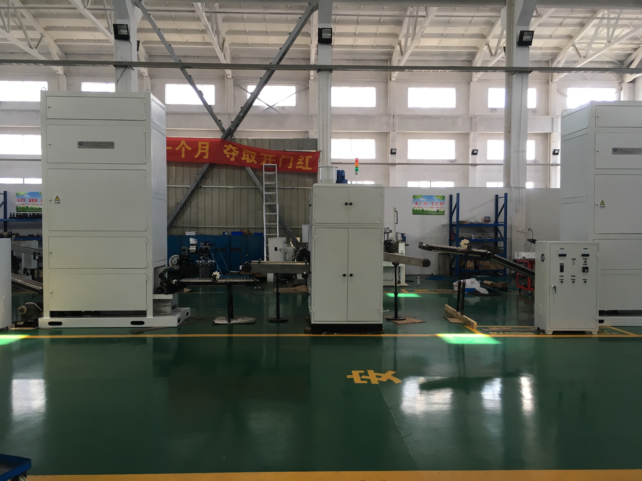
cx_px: 321
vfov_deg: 48.2
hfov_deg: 61.7
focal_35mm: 29
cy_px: 240
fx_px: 538
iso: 32
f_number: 2.2
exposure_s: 1/33
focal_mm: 4.15
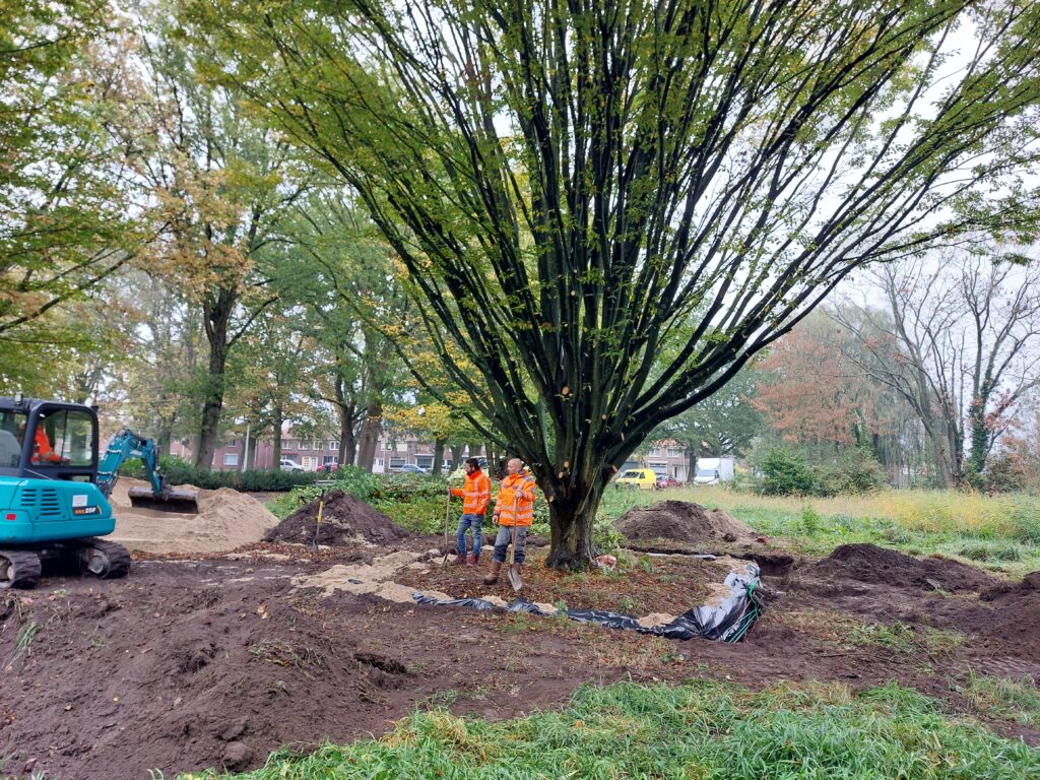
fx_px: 751
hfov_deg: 69.4
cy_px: 390
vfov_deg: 54.9
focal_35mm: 25
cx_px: 520
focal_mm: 5.23
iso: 50
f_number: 1.8
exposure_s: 1/100
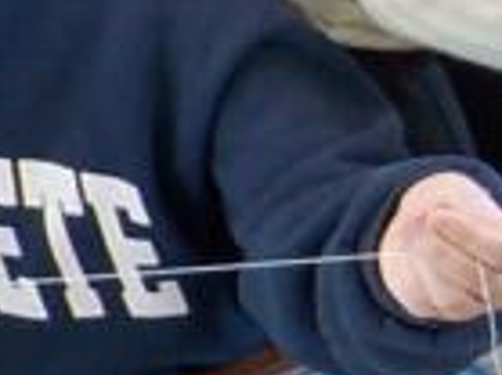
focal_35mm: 138
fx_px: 2000
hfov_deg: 12.0
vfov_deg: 10.4
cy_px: -159
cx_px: 1130
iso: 200
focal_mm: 4.1
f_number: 3.3
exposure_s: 1/50
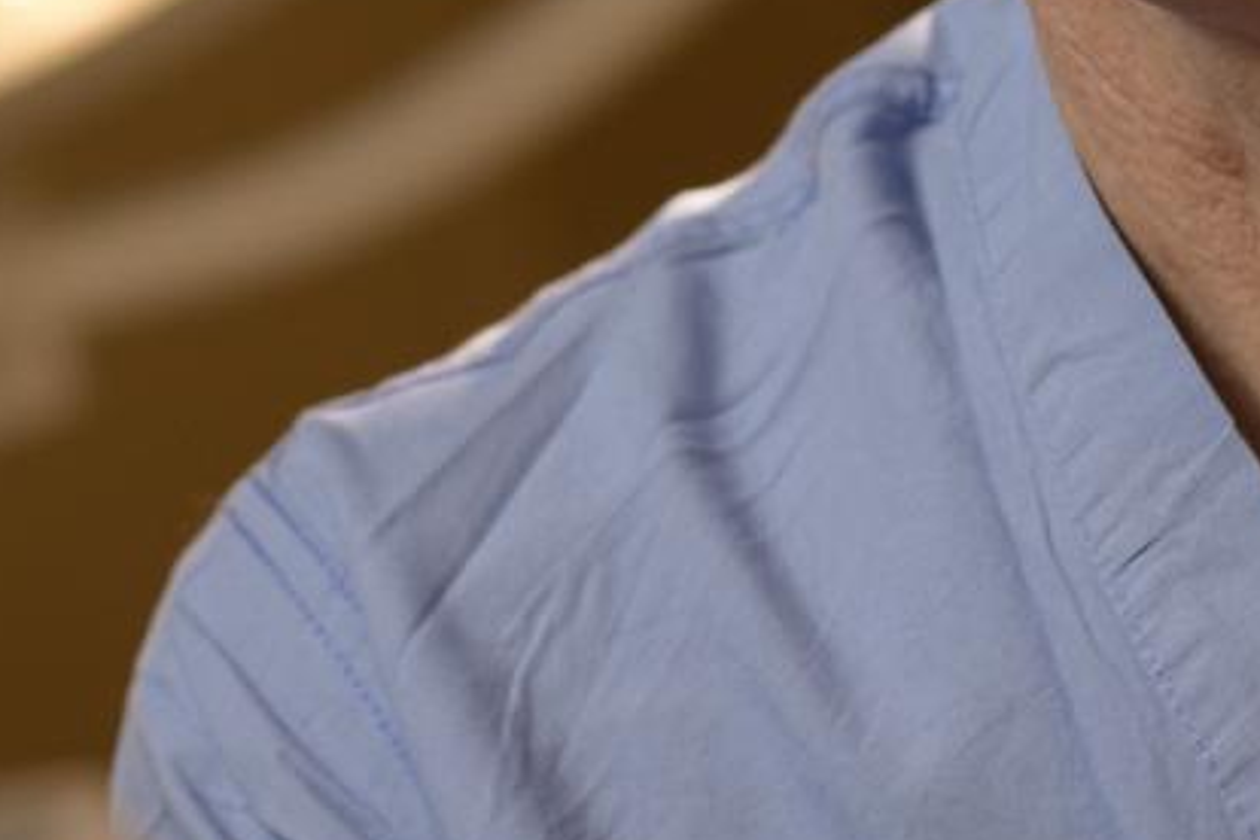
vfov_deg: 4.1
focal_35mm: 338
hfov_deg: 6.1
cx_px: 3
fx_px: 11829
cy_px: -11
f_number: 4
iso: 400
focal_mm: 70
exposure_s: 1/60
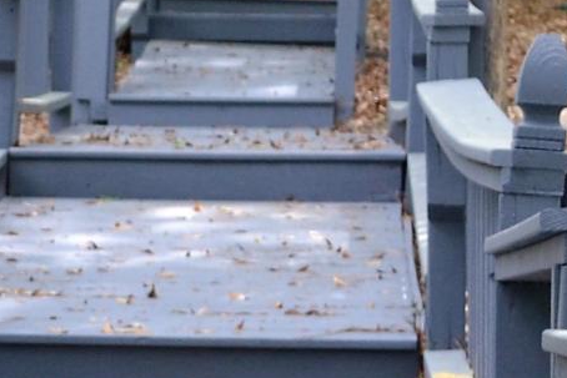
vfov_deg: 6.3
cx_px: -669
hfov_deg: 8.8
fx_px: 3434
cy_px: 303
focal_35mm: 218
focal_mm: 22
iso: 400
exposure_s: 1/125
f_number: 5.6
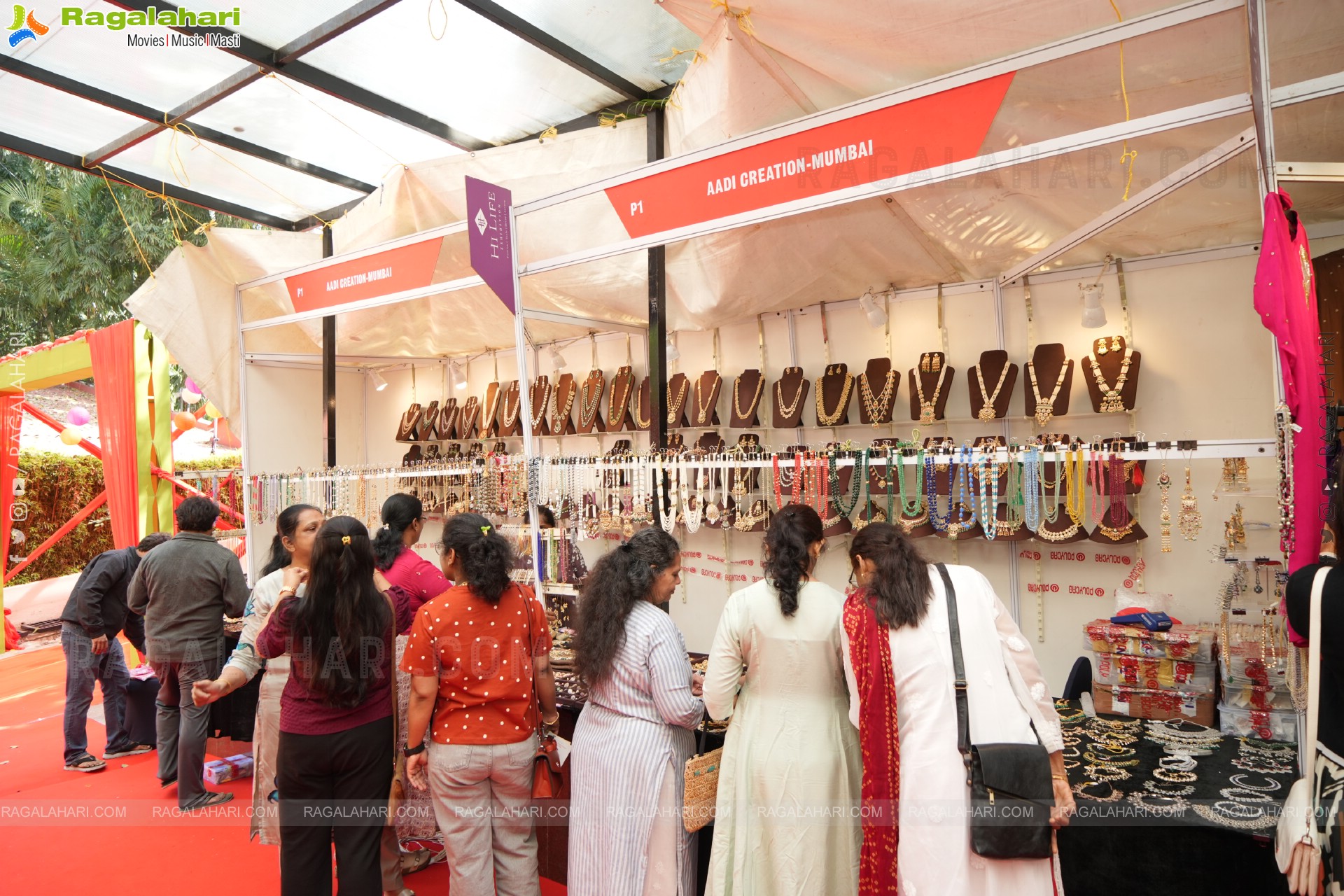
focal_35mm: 24
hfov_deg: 73.7
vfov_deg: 53.1
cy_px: 448
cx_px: 672
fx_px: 896
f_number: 5
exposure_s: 1/160
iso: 400
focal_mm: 24
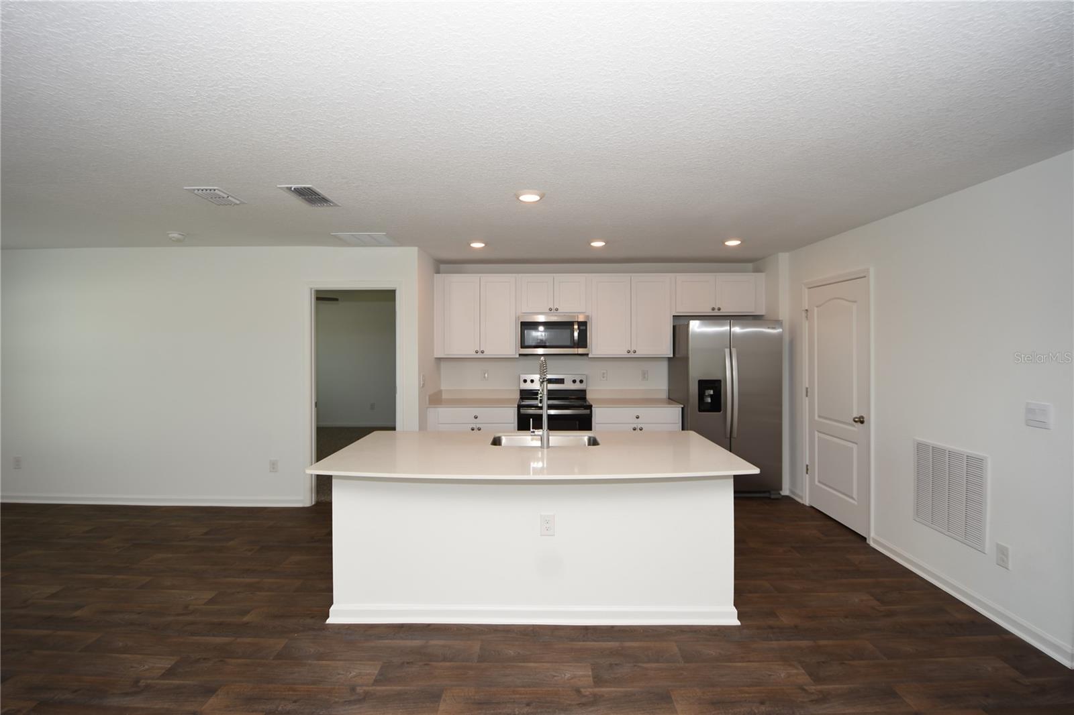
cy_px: 358
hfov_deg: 100.4
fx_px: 447
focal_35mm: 15
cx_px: 537
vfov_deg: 77.3
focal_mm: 10
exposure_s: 1/60
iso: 100
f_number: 4
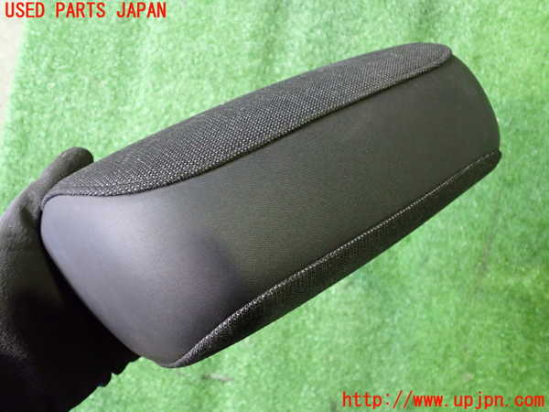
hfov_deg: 60.0
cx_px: 274
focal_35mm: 30
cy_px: 206
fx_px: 476
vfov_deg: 46.8
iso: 800
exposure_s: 1/30
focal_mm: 5.4
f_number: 2.3
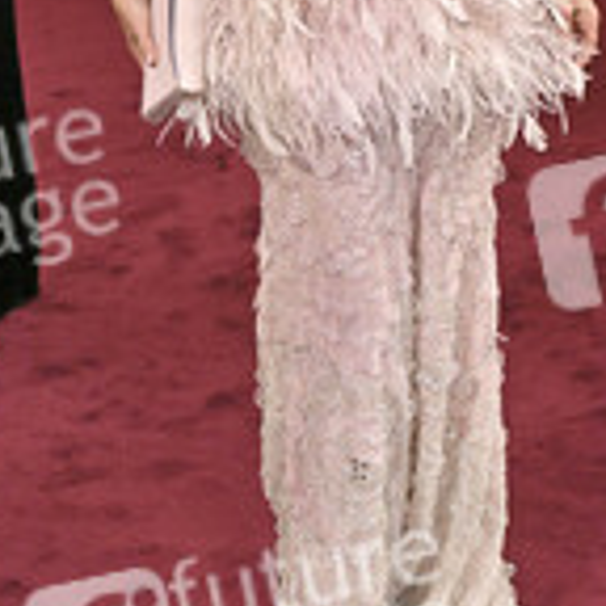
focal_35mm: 118
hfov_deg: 14.8
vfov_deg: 14.5
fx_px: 2337
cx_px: 362
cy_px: 0
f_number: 5.6
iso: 2500
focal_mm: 50
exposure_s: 1/320
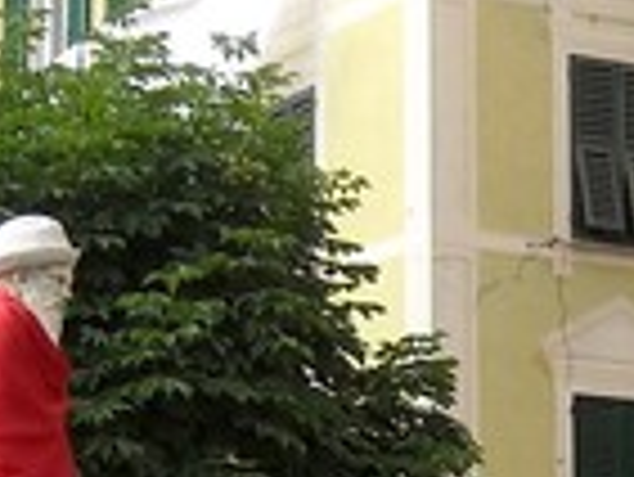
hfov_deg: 9.9
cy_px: 621
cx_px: 540
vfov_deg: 7.4
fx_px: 3630
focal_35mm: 198
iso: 64
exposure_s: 1/384
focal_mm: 5.7
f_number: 2.8
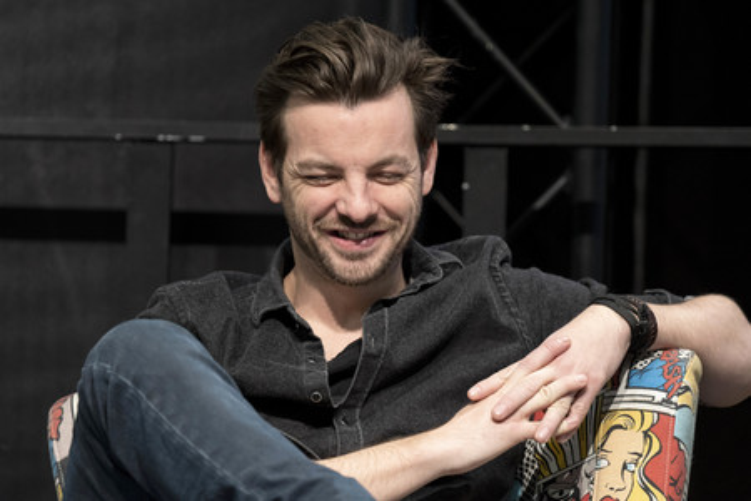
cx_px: 376
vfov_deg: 4.6
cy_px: 250
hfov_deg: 6.9
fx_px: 6258
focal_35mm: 300
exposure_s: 1/200
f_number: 5.6
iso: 2500
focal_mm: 300
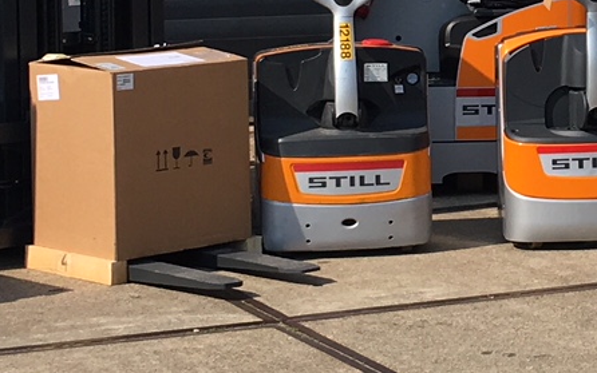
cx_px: 618
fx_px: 2262
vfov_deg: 9.4
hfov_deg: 14.7
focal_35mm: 139
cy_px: -27
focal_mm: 4.15
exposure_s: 1/1304
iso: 25
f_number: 2.2
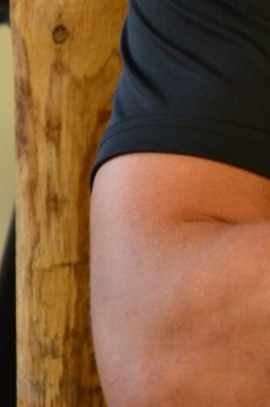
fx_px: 2451
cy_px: -271
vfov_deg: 9.2
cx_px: 565
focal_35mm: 217
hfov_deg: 6.1
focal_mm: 30
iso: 800
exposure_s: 1/40
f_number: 4.2
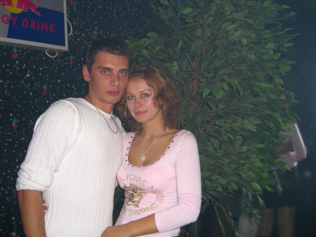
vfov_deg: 37.7
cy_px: 118
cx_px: 158
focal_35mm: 38
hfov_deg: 49.0
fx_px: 347
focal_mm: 7.9
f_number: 2.8
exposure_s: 1/60
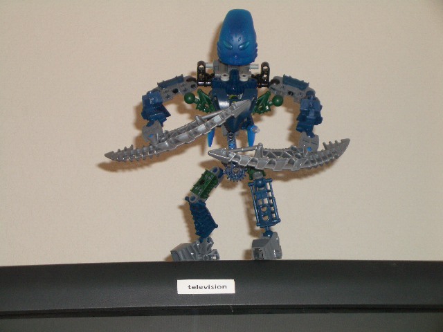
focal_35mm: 105
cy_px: 166
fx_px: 1344
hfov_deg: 18.7
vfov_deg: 14.1
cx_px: 222
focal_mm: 17.4
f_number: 4.8
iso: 100
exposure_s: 1/60
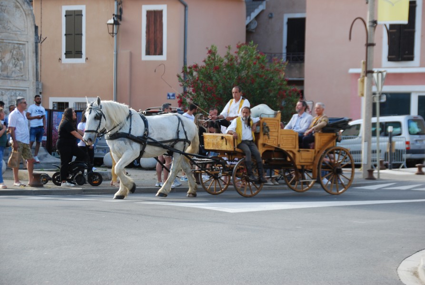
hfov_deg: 19.4
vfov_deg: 13.1
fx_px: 1242
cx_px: 212
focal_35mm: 105
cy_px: 142
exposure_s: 1/250
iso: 200
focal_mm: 70
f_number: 5
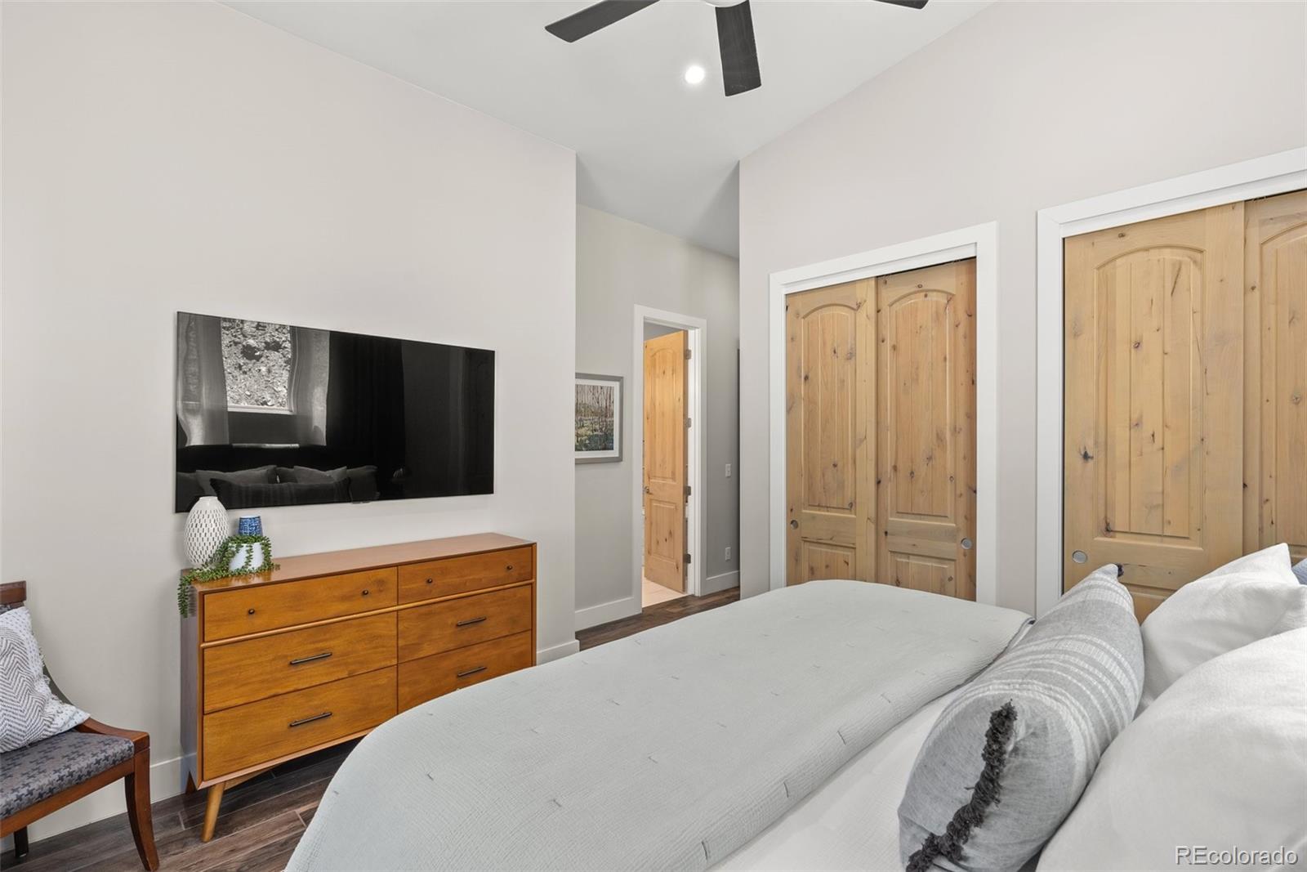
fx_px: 581
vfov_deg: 73.8
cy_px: 436
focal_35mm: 16
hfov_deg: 96.7
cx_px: 654
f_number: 9
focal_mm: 16
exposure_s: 1/2.5
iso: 640
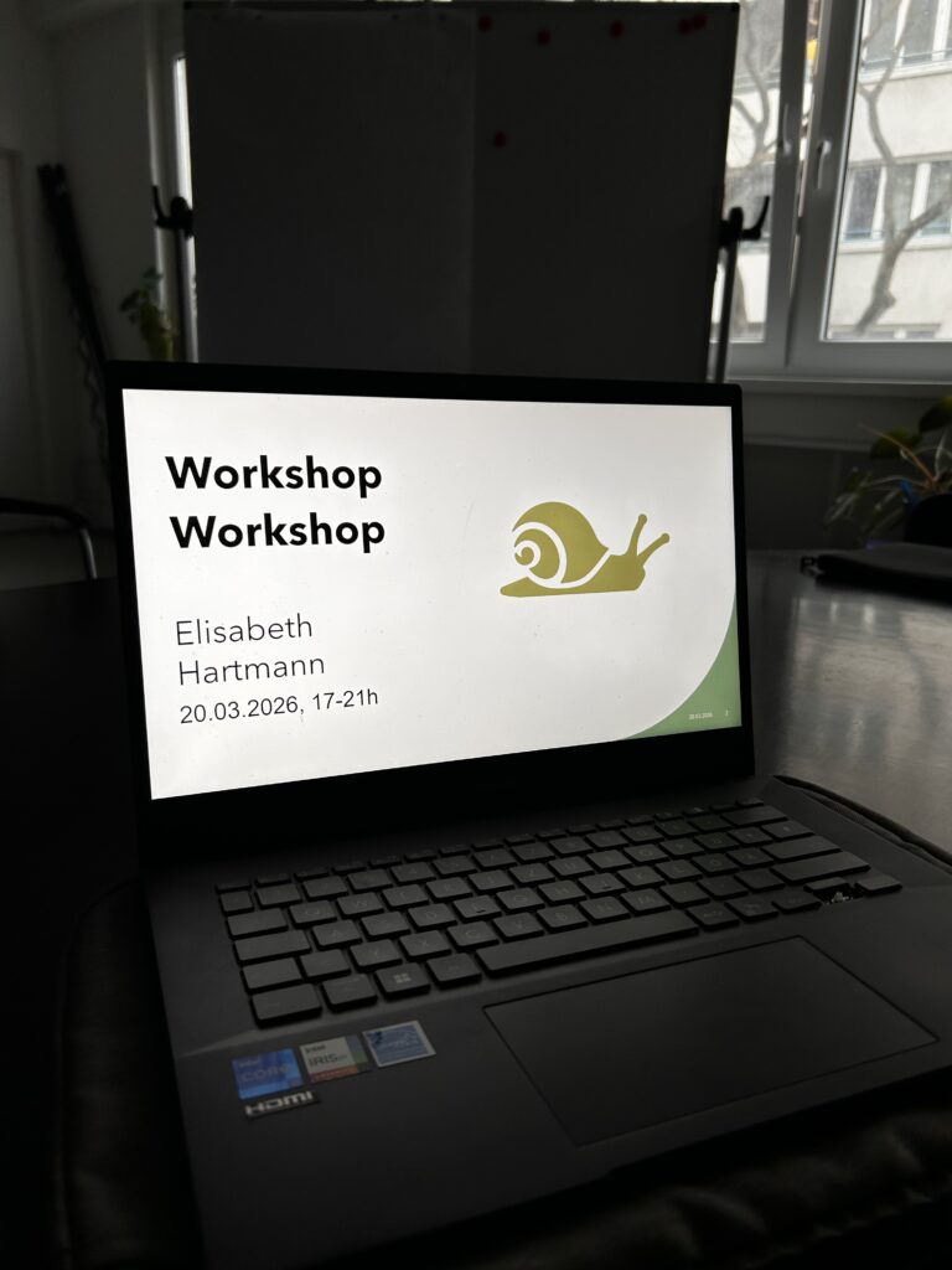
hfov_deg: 53.1
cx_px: 476
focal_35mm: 26
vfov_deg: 67.3
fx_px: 953
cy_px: 635
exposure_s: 1/121
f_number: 1.5
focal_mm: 5.7
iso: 40
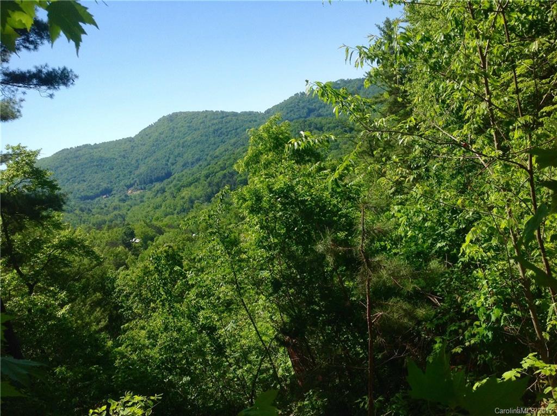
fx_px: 562
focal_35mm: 35
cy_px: 208
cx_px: 278
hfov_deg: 52.7
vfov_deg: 40.6
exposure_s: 1/1513
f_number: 2.4
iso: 50
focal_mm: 4.28
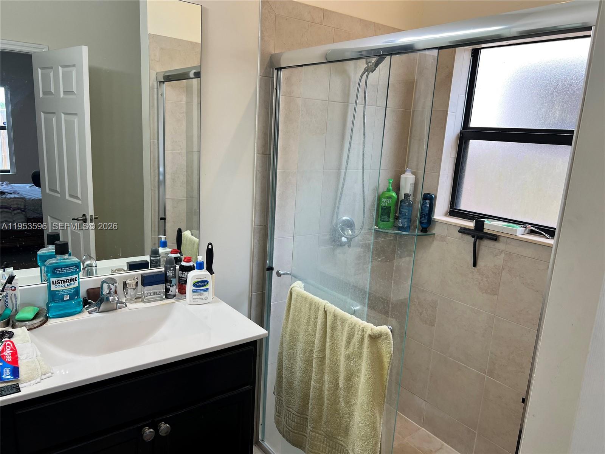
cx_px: 302
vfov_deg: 53.1
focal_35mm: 26
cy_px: 227
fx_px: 454
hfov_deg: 67.3
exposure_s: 1/120
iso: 50
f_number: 1.5
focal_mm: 5.7
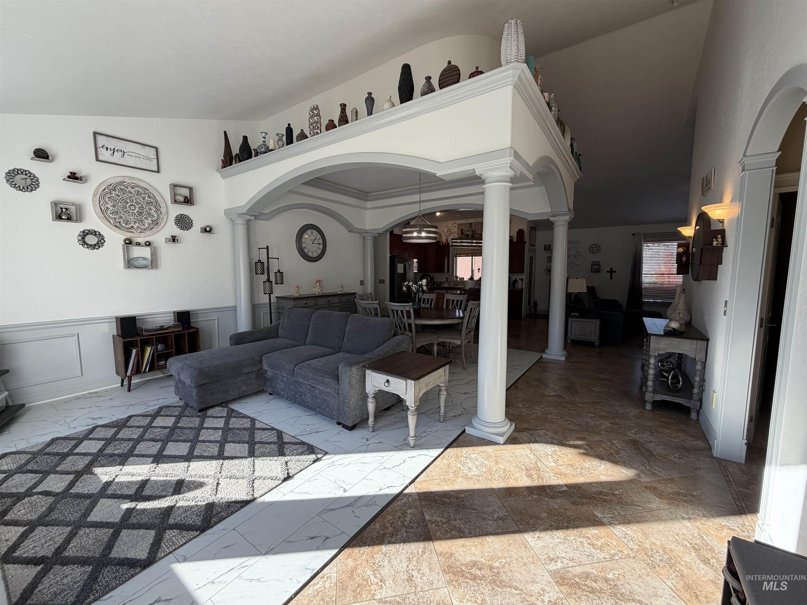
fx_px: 326
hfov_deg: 102.1
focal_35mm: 14
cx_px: 404
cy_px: 302
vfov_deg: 85.7
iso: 50
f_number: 2.2
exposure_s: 1/121
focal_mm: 2.22
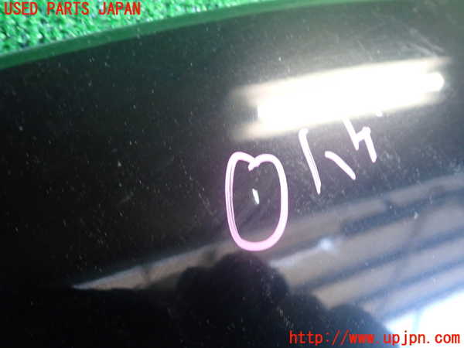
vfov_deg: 46.8
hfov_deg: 60.0
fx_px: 402
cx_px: 232
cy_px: 174
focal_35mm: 30
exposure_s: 1/30
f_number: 2.3
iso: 500
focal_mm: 5.4
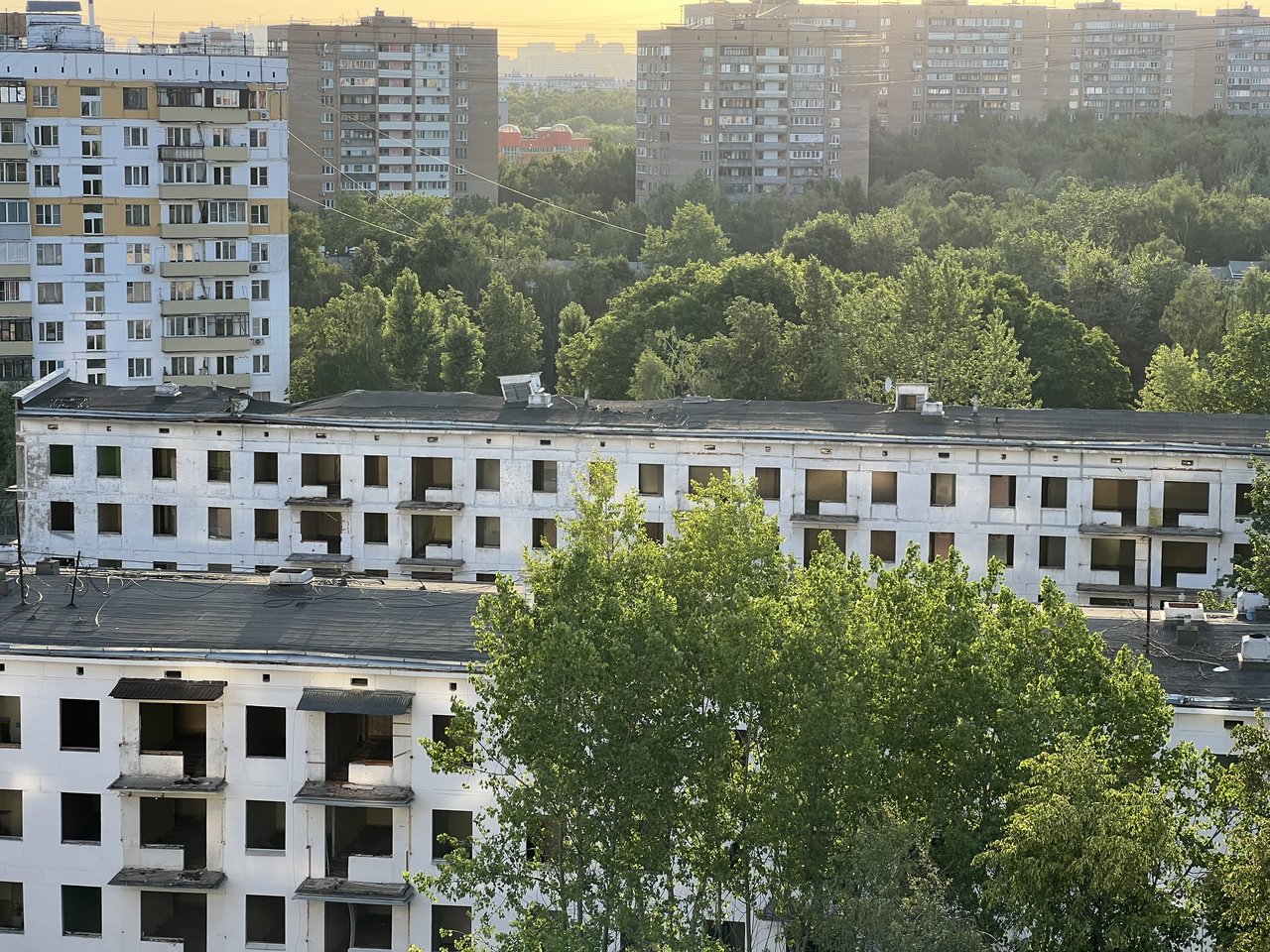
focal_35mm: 77
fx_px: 2825
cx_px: 635
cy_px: 476
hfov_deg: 25.3
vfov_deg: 19.1
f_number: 2.8
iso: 32
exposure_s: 1/296
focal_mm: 9
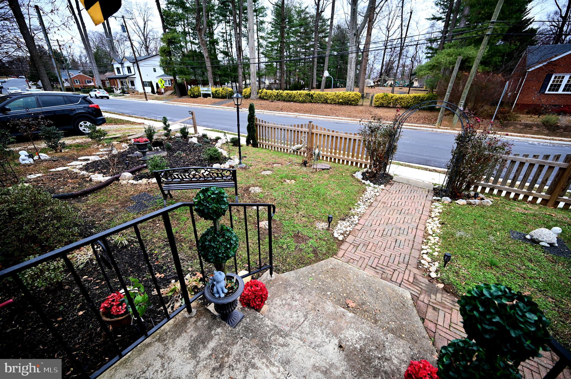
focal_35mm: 14
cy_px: 190
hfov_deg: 104.3
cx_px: 286
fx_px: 222
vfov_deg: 81.1
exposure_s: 1/80
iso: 110
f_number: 4
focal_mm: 14
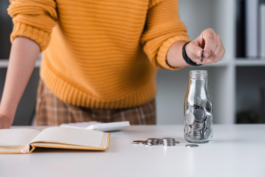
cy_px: 88
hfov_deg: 27.0
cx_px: 132
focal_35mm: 75
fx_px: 552
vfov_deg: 18.2
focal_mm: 50
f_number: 2
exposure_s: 1/550
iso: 125
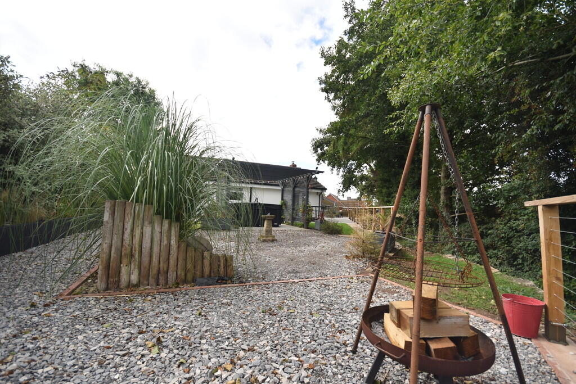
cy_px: 192
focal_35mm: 15
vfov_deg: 77.3
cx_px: 288
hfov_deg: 100.4
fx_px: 240
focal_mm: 10
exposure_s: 1/200
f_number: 5.6
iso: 100
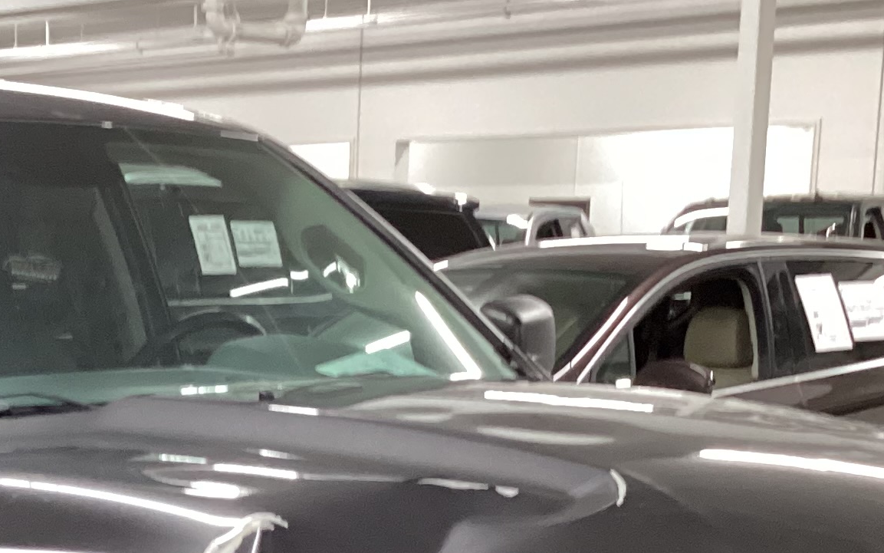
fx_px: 2241
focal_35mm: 93
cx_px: 130
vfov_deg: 13.5
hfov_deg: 21.9
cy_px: 742
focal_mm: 3.3
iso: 320
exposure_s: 1/40
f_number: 2.4
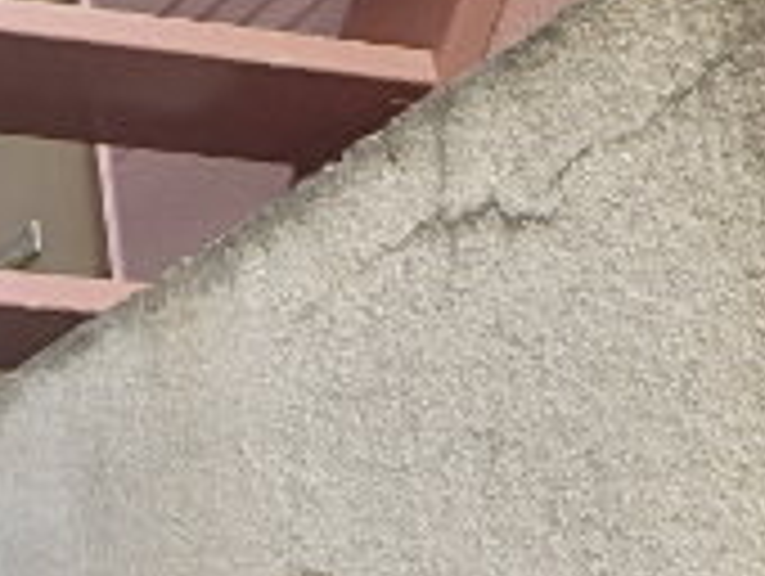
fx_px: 1748
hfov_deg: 21.0
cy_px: 76
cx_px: -378
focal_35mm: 79
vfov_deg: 18.5
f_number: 3.5
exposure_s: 1/50
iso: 200
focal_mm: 3.7
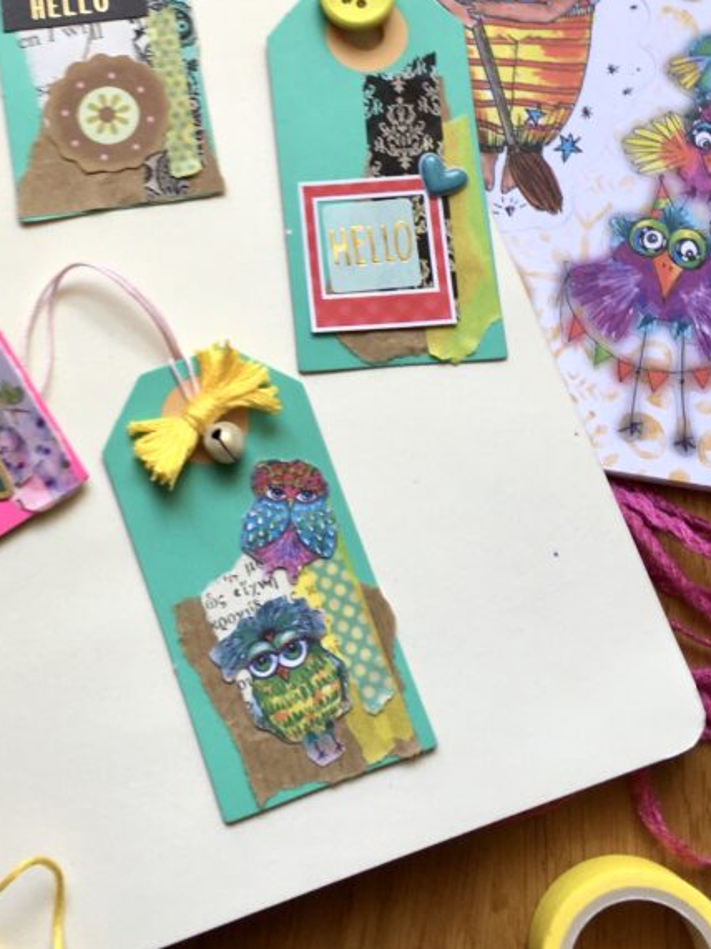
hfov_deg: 27.7
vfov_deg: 35.9
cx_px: 188
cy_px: 223
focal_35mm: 52
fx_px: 1425
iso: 40
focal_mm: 4.15
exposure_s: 1/100
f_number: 2.2
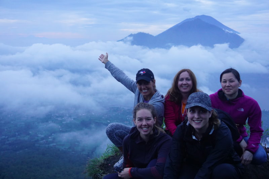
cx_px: 134
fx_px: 291
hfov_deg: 49.6
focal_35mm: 39
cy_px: 90
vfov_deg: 34.2
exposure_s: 1/60
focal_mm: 26
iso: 1250
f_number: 4.5
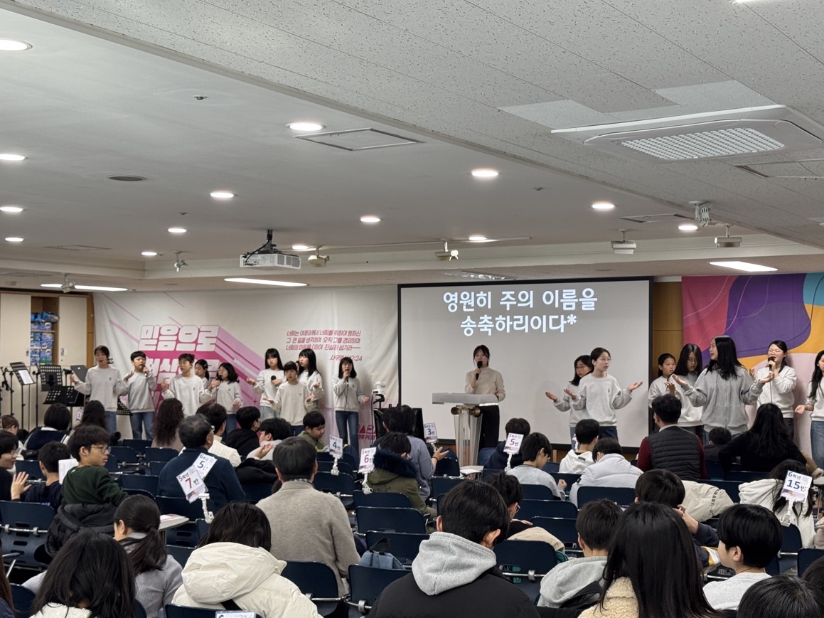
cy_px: 329
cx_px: 454
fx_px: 1261
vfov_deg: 27.5
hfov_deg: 36.1
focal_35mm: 53
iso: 100
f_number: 1.78
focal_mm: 6.76
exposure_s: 1/60
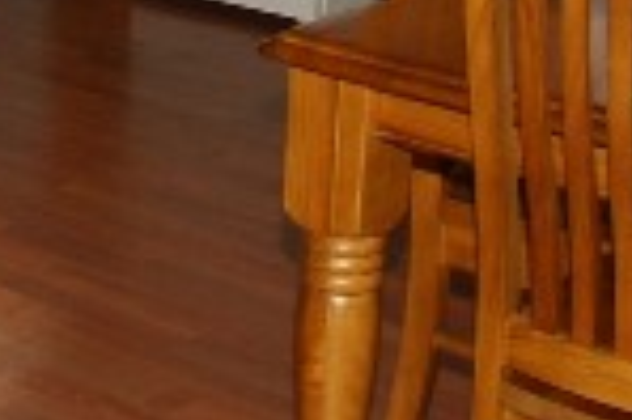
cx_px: -195
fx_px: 1982
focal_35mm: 113
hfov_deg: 17.0
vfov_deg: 11.6
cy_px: -206
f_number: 5.6
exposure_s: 1/60
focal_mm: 14
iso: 400
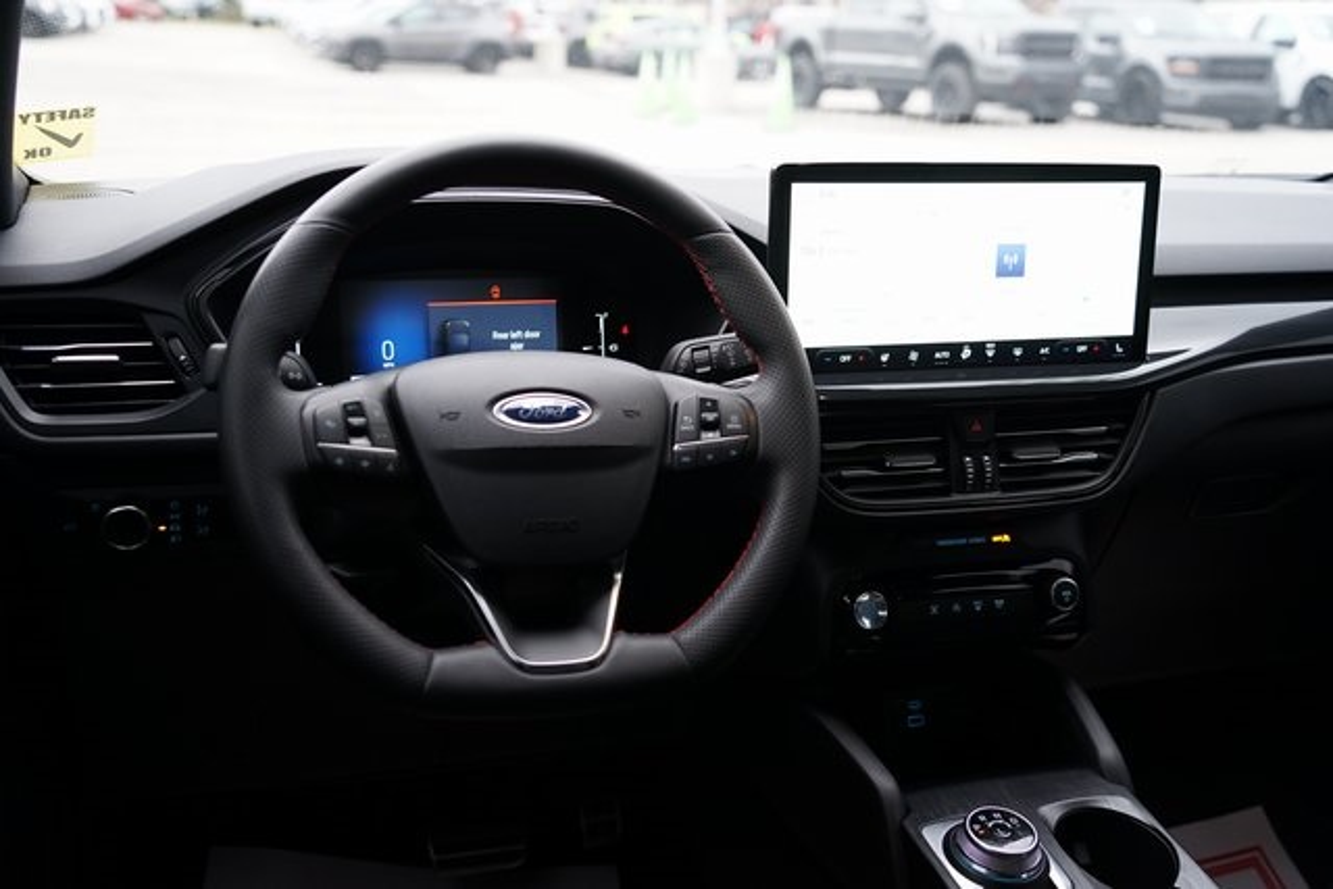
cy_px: 444
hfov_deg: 49.5
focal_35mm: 39
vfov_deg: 34.2
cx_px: 666
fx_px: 1444
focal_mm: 39
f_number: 4
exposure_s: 1/60
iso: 500
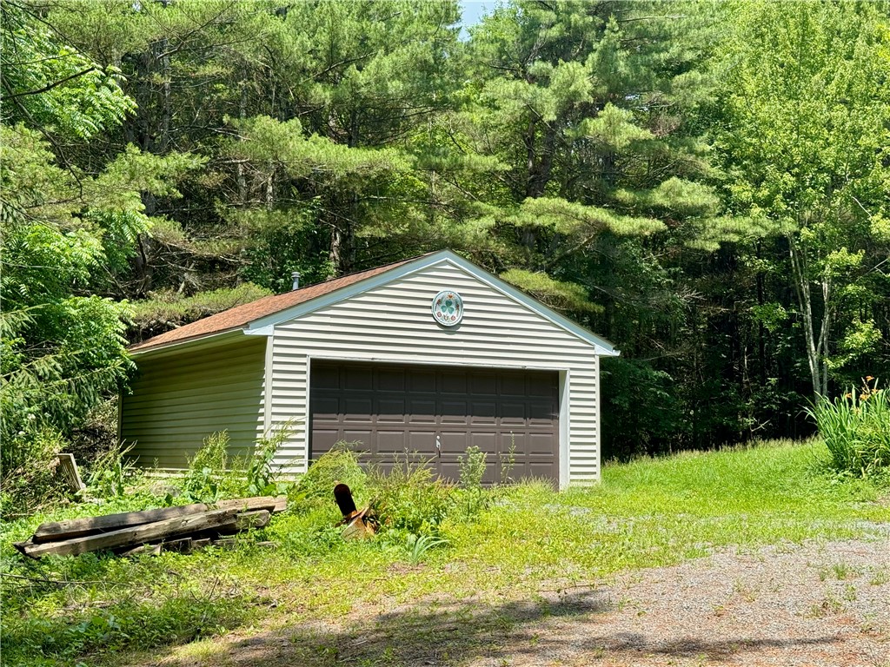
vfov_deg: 30.3
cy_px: 334
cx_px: 445
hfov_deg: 39.7
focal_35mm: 48
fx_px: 1234
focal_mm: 6.76
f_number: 1.78
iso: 64
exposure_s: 1/2045
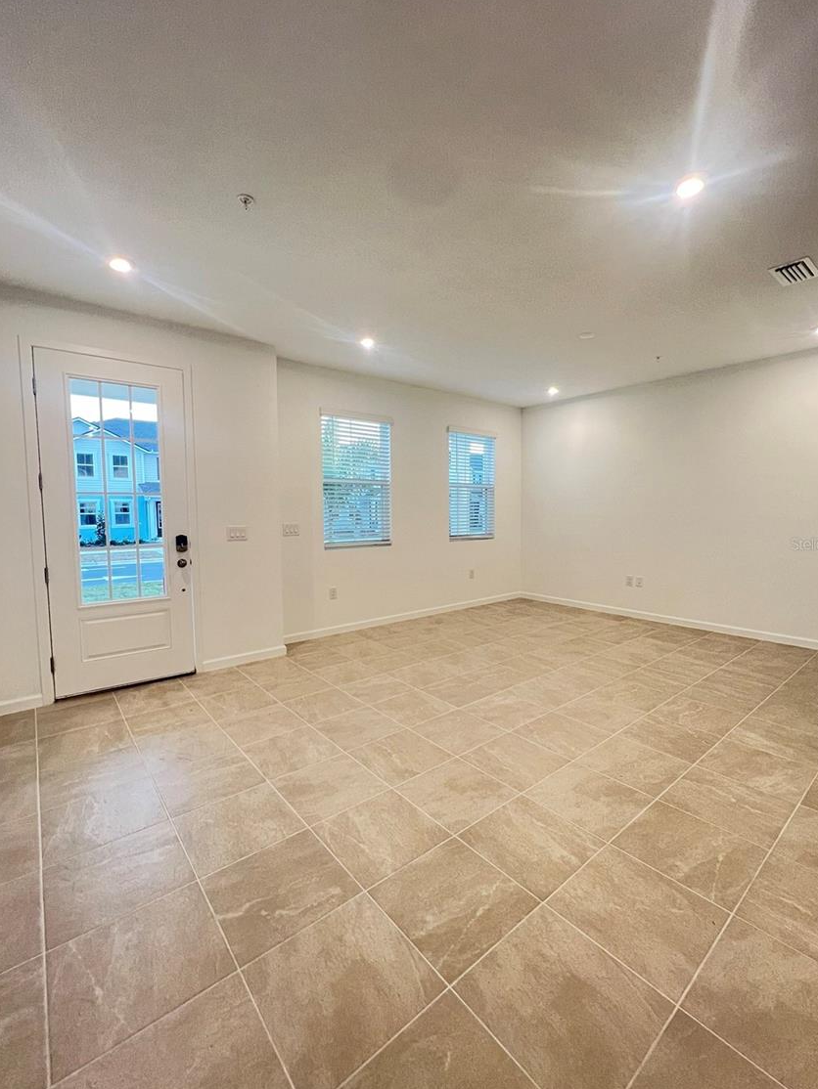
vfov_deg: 102.1
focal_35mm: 14
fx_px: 441
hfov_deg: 85.7
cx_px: 420
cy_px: 544
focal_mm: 1.57
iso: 250
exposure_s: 1/60
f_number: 1.8
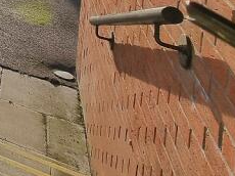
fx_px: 393
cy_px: -183
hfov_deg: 18.4
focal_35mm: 58
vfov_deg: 17.4
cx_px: -252
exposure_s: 1/734
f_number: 2.2
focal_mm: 2.2
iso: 50
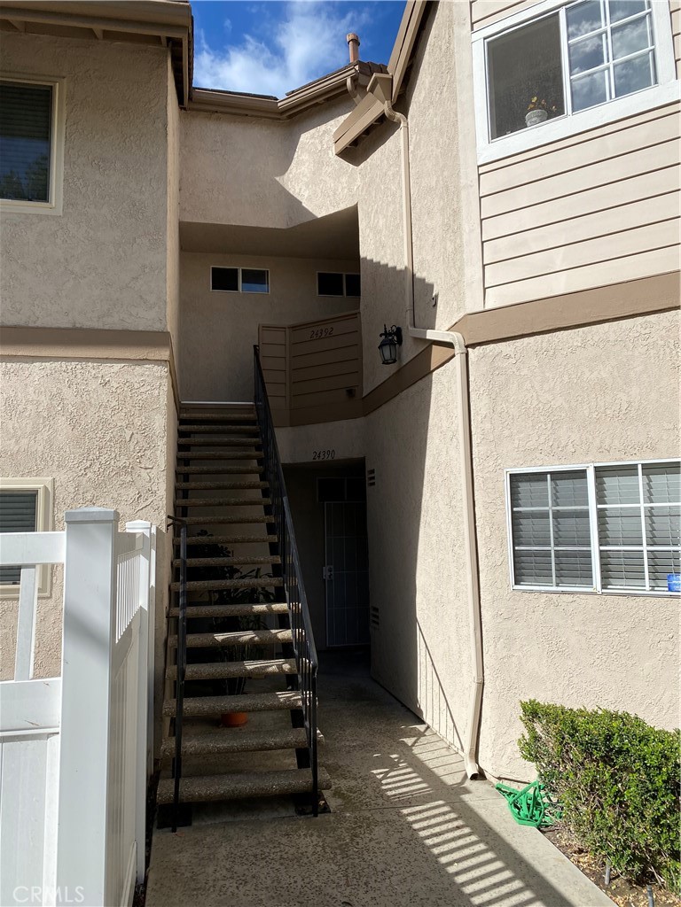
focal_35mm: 26
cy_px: 454
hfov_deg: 53.1
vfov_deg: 67.3
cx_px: 340
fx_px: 682
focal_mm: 4.25
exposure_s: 1/4115
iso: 32
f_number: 1.8
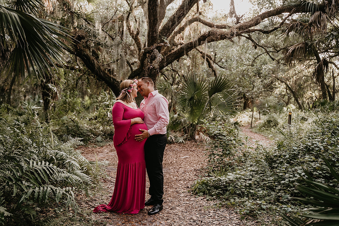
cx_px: 170
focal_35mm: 35
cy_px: 113
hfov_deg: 54.4
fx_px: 330
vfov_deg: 37.9
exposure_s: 1/160
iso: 640
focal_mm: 35
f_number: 2.8
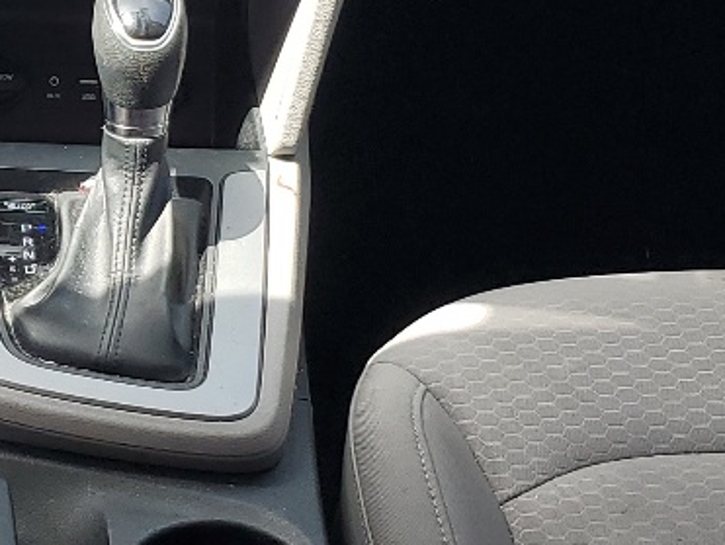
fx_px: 2348
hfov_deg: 17.1
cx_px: -41
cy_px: 326
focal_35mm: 112
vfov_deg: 13.2
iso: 50
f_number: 1.5
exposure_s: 1/345
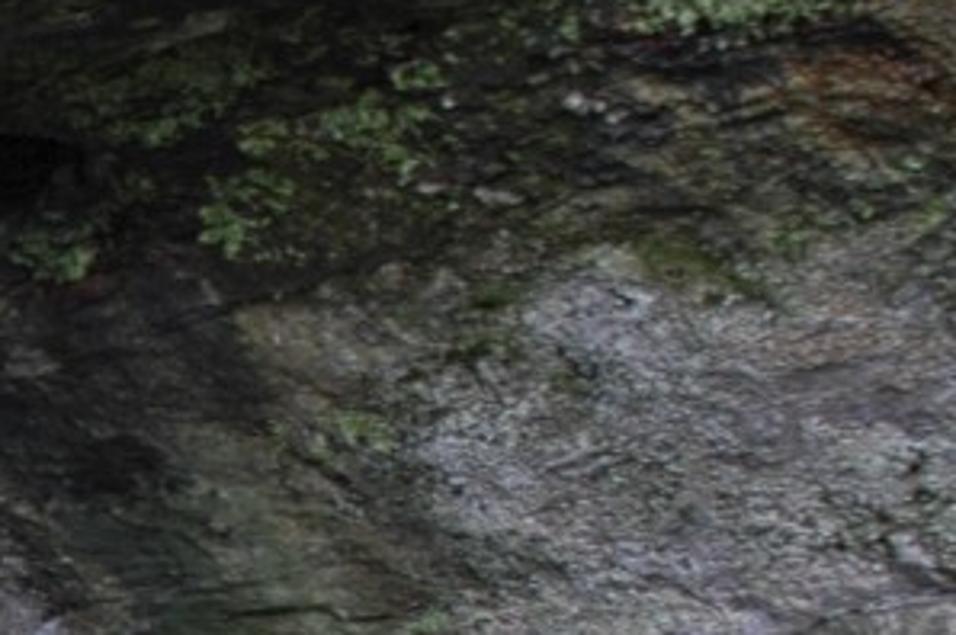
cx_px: -1197
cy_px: 1485
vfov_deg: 8.6
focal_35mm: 147
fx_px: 3899
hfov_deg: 11.8
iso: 200
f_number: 3.5
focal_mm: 18
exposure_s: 1/40
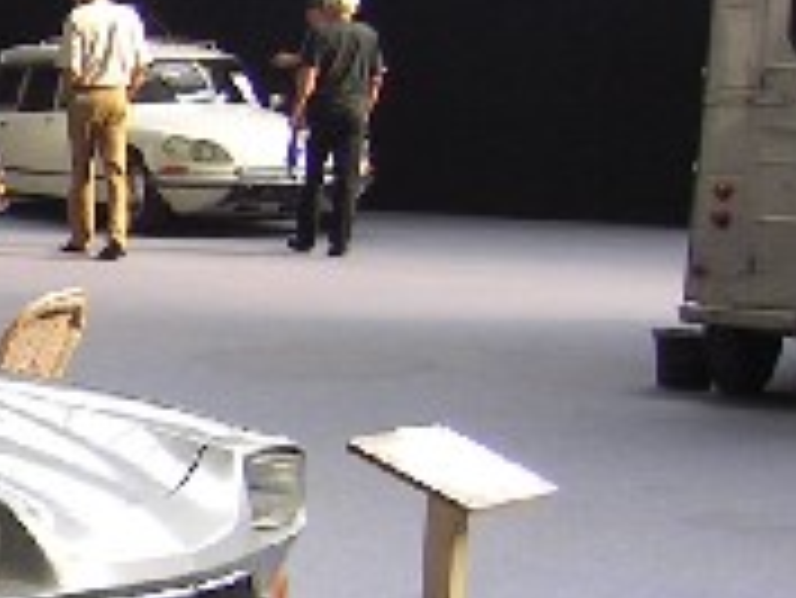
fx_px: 2991
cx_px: -558
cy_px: 535
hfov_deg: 13.8
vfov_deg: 11.3
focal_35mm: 130
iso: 54
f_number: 2.8
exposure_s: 1/51.5
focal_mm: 5.6
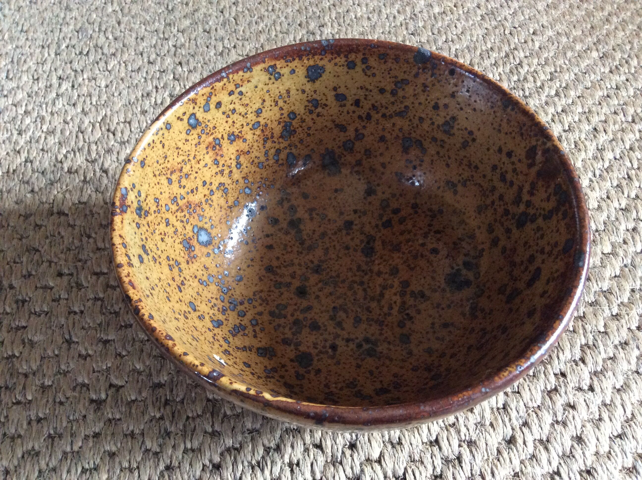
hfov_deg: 56.9
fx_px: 593
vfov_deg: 44.1
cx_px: 321
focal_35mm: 32
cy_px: 240
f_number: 2.4
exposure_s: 1/25
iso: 250
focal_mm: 3.3
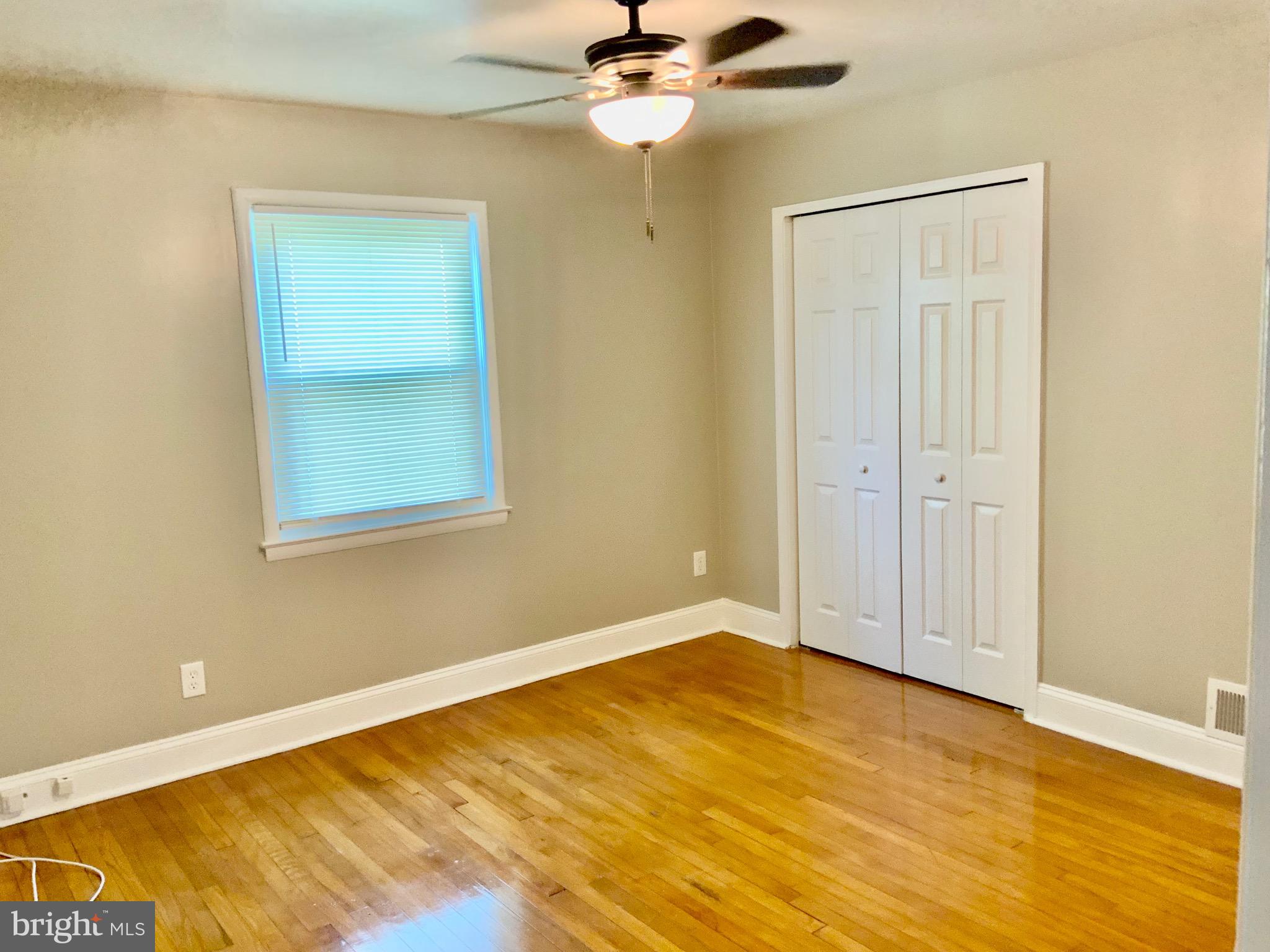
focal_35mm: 29
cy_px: 476
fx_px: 1064
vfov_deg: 48.2
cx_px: 635
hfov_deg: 61.7
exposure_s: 1/60
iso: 160
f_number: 1.8
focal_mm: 3
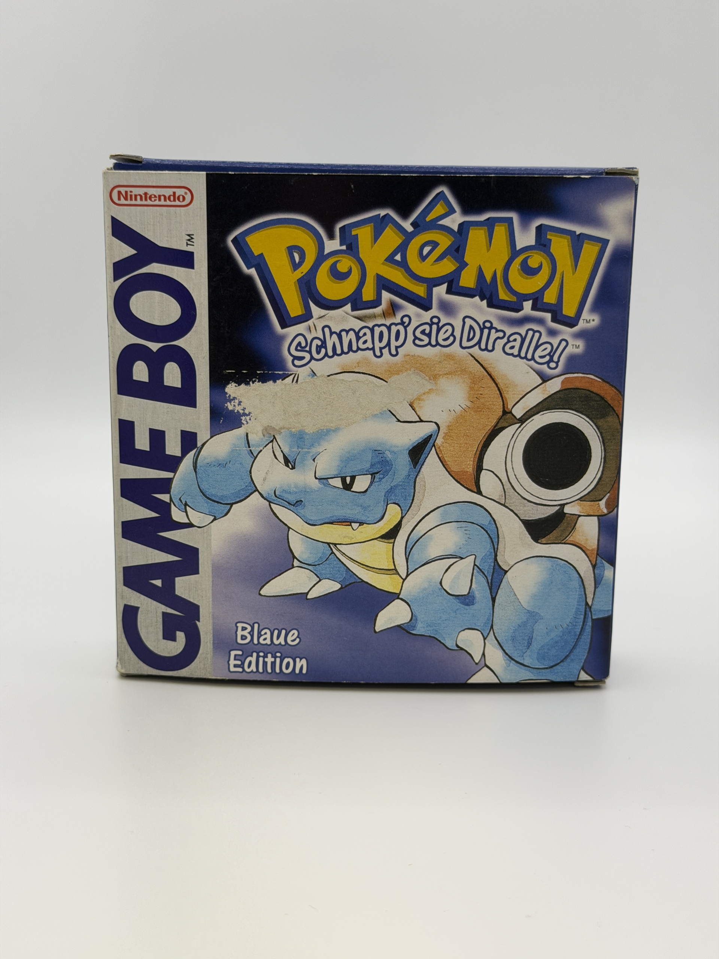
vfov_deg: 39.7
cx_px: 360
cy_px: 480
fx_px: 1329
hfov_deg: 30.3
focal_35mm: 48
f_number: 1.78
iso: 64
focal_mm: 6.76
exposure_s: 1/236
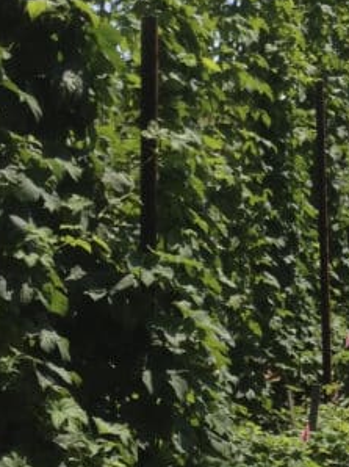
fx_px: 1898
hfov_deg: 10.2
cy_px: 118
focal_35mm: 141
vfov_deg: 14.0
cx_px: 499
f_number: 2.4
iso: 50
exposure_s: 1/1284
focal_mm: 4.28
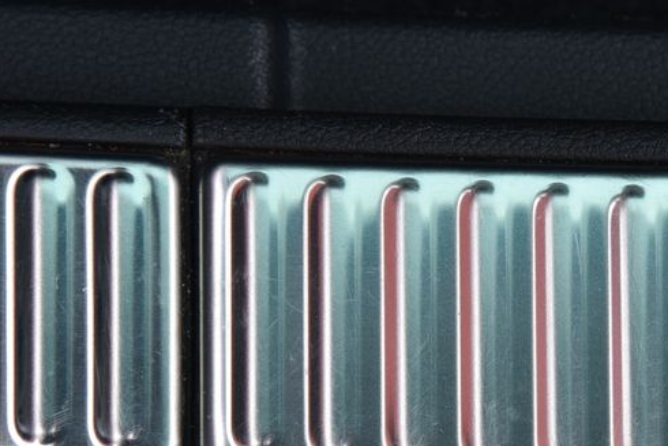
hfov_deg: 8.2
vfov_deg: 5.5
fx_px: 4659
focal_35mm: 251
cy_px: 323
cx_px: 675
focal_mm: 120
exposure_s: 1/250
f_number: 8
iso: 500
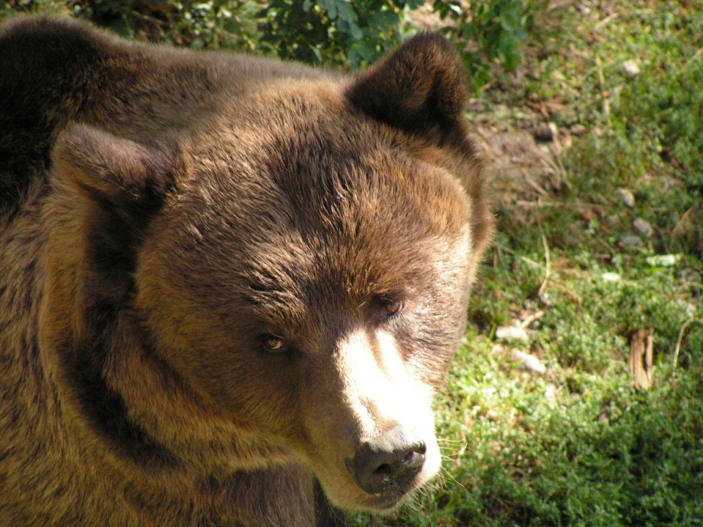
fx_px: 6803
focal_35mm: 335
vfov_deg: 4.4
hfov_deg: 5.9
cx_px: 352
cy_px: 264
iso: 200
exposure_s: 1/400
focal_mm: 55.6
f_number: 3.5
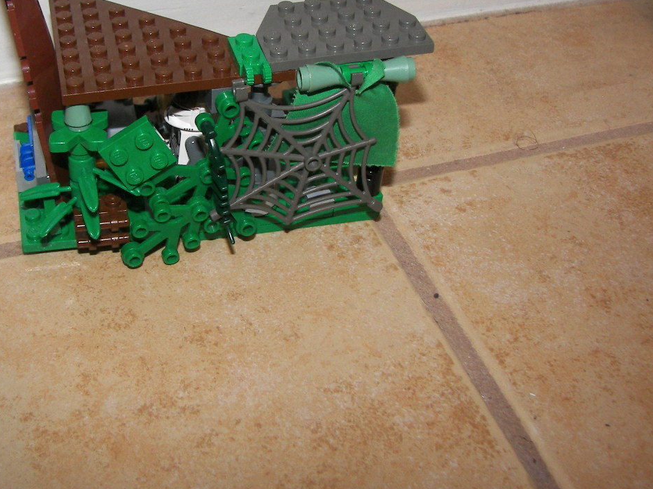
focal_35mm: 49
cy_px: 184
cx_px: 213
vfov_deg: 29.6
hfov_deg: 38.4
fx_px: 924
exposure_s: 1/30
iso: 100
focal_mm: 6
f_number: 2.8
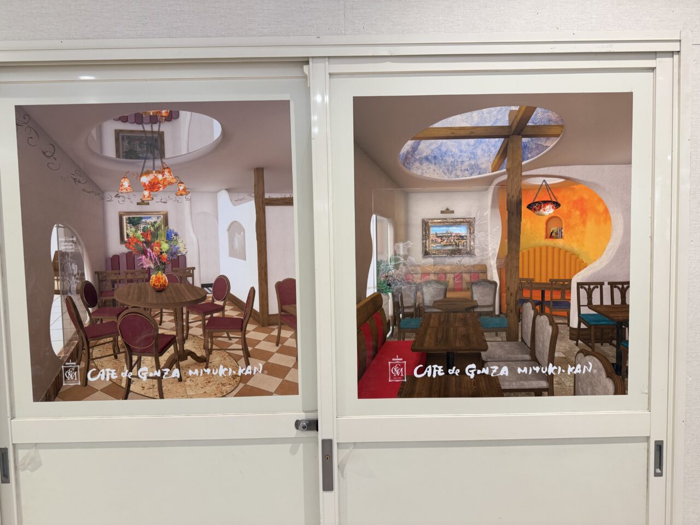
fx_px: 485
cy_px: 262
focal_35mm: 24
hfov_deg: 71.6
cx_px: 350
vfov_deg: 56.8
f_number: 1.78
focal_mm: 6.76
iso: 160
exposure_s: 1/100
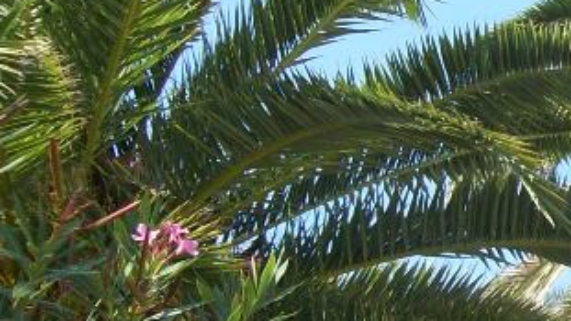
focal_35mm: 129
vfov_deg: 9.4
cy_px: 211
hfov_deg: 15.8
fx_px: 1953
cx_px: 749
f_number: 2.7
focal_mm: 6
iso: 80
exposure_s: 1/616
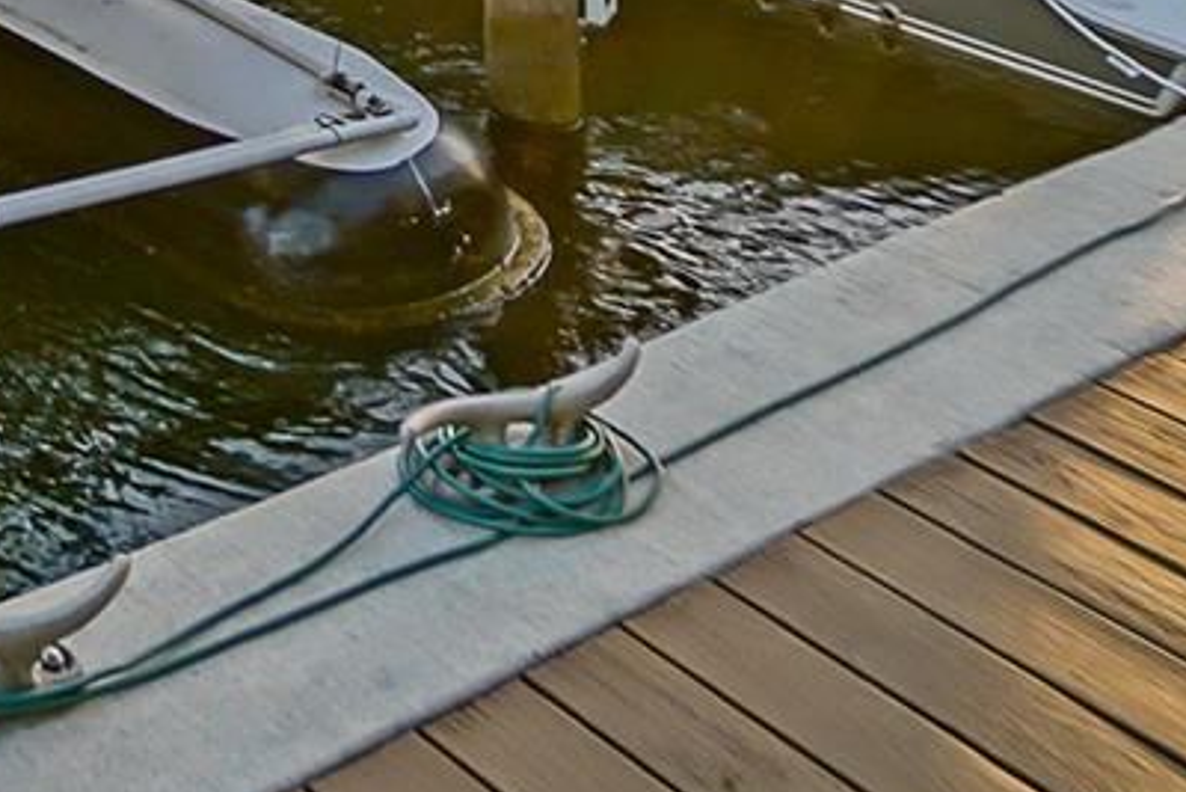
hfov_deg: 26.6
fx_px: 1977
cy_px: -679
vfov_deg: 17.7
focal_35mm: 60
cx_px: -468
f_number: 4
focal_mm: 10
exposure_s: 1/800
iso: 250
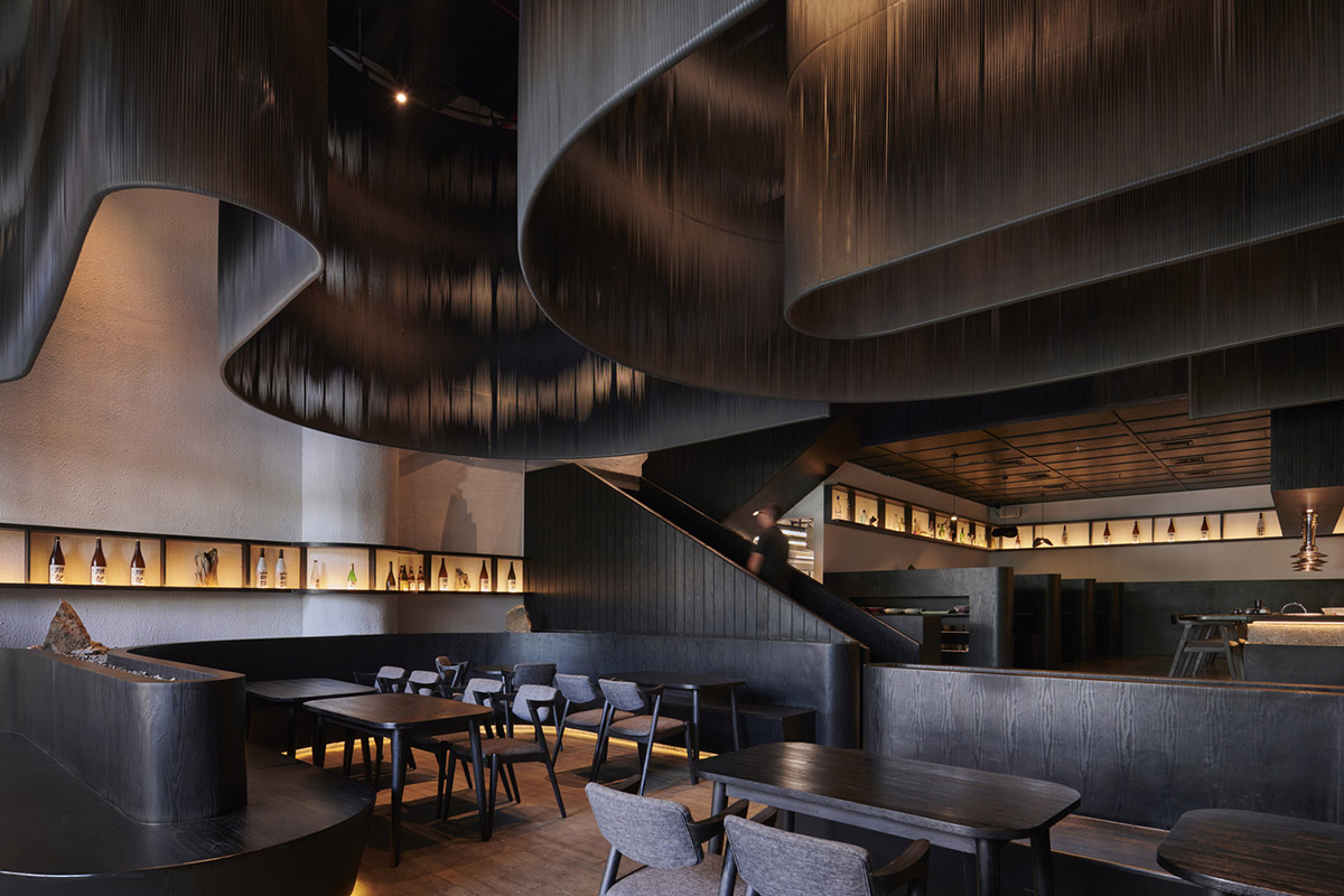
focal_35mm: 19
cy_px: 448
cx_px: 672
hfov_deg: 86.9
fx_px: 709
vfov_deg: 64.6
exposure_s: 1/2.5
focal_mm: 19
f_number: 7.1
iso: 320
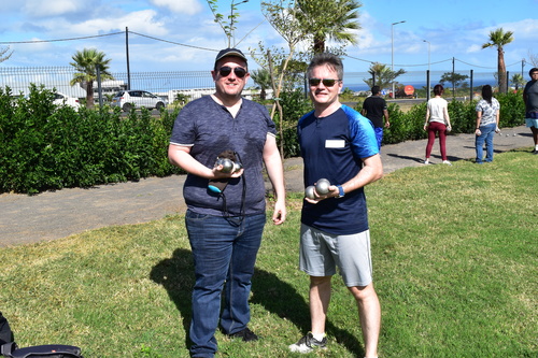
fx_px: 538
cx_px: 269
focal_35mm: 36
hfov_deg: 53.1
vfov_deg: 36.8
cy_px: 179
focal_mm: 24
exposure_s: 1/500
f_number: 11
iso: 400
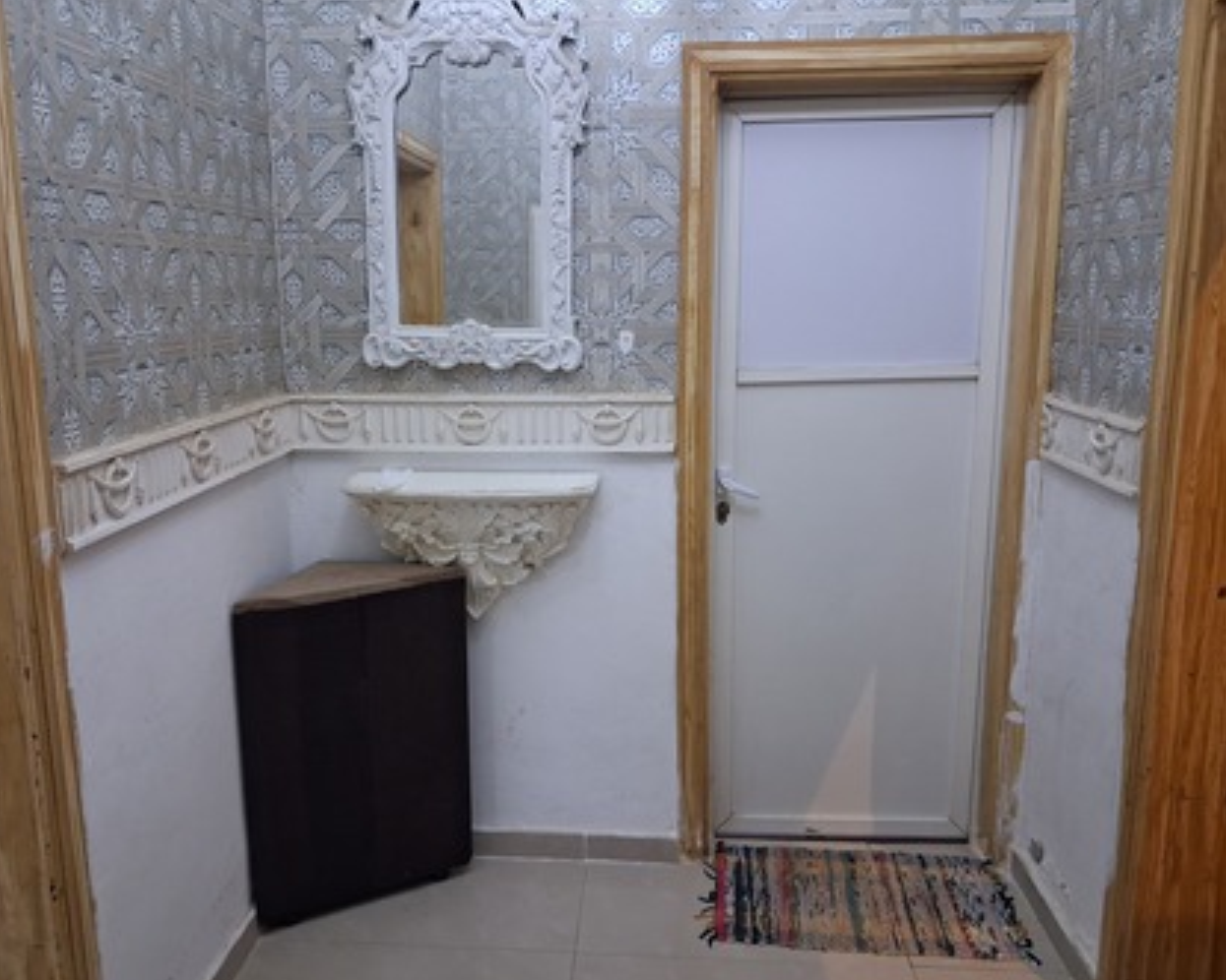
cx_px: 583
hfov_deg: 60.4
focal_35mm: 29
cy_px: 494
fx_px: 1052
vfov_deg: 50.0
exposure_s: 1/30
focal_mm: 4
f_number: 1.8
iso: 500
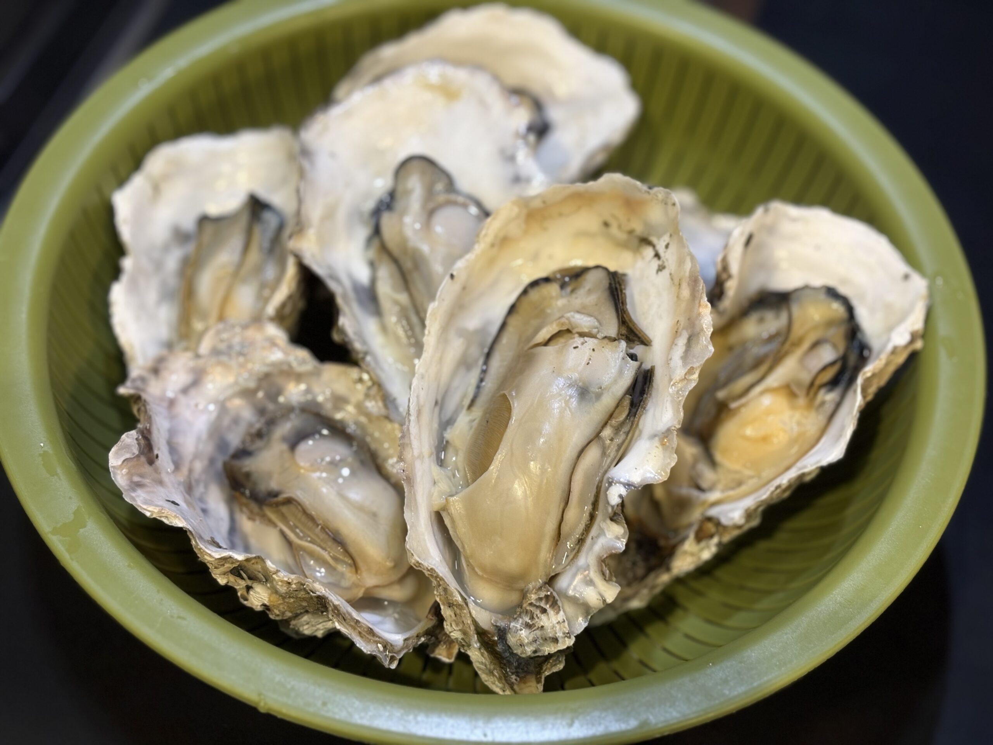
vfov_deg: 28.0
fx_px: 1492
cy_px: 372
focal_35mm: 52
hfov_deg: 36.8
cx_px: 496
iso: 80
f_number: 1.6
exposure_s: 1/50
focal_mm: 5.96
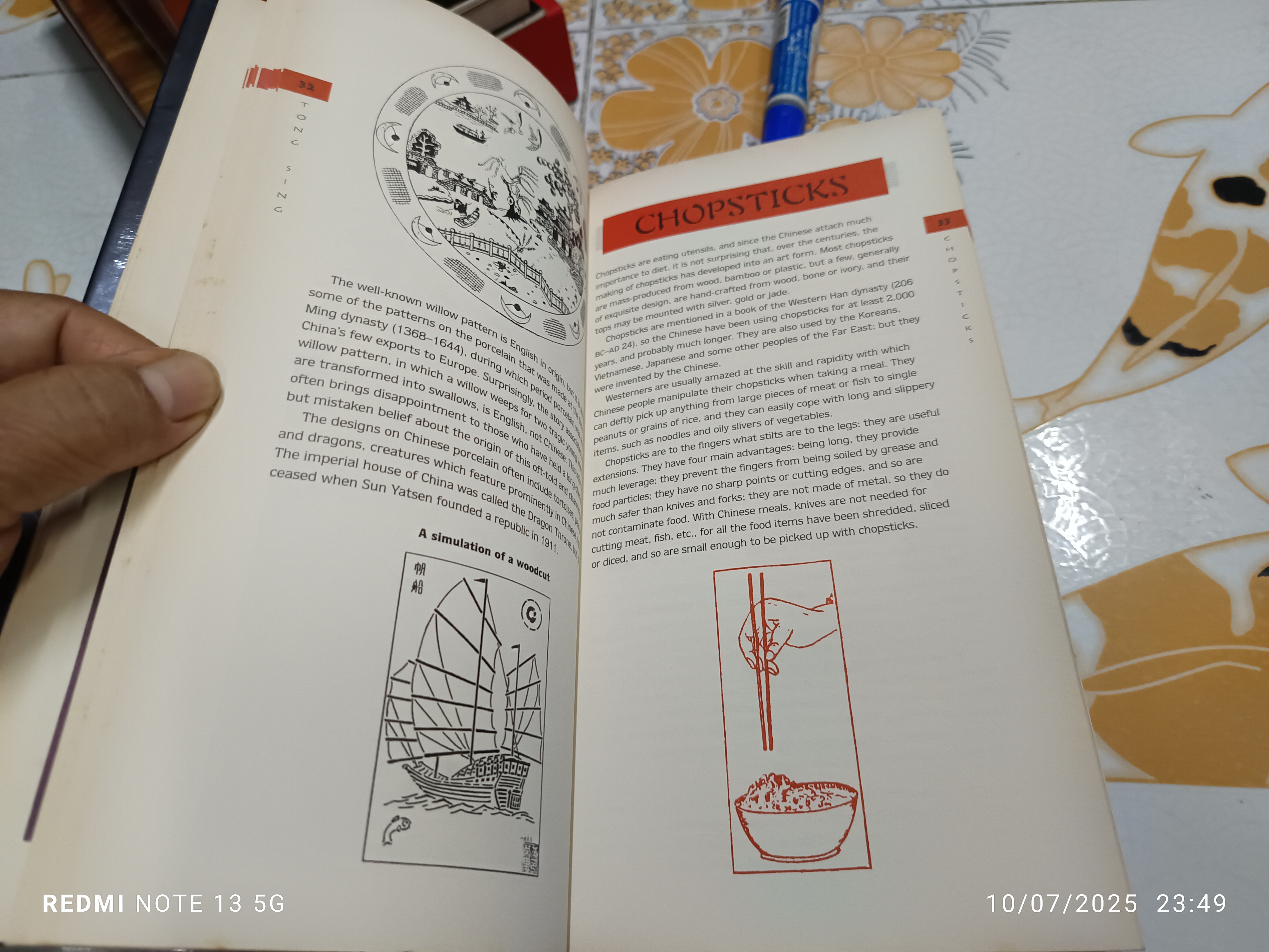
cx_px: 634
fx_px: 880
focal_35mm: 24
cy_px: 476
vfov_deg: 56.8
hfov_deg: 71.6
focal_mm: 5.31
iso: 1095
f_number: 1.7
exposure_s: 1/50
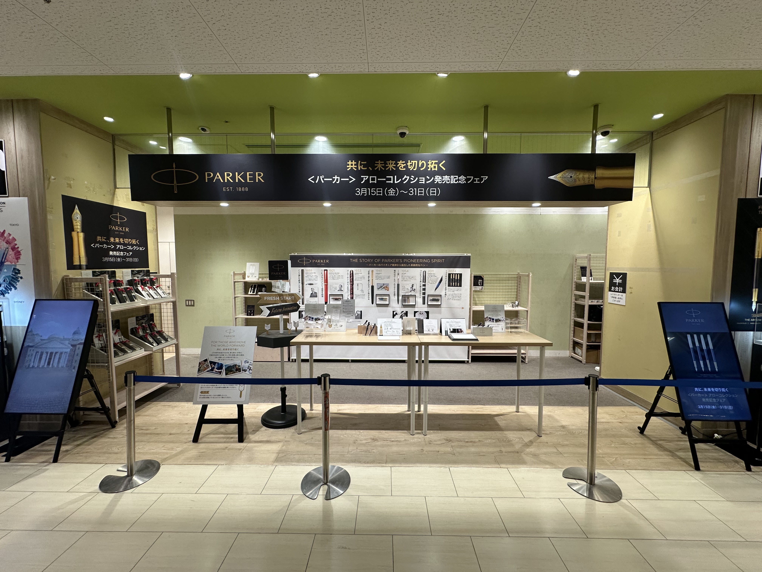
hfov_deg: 102.1
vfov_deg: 85.7
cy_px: 286
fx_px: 308
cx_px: 381
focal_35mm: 14
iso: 125
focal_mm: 2.22
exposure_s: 1/107
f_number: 2.2
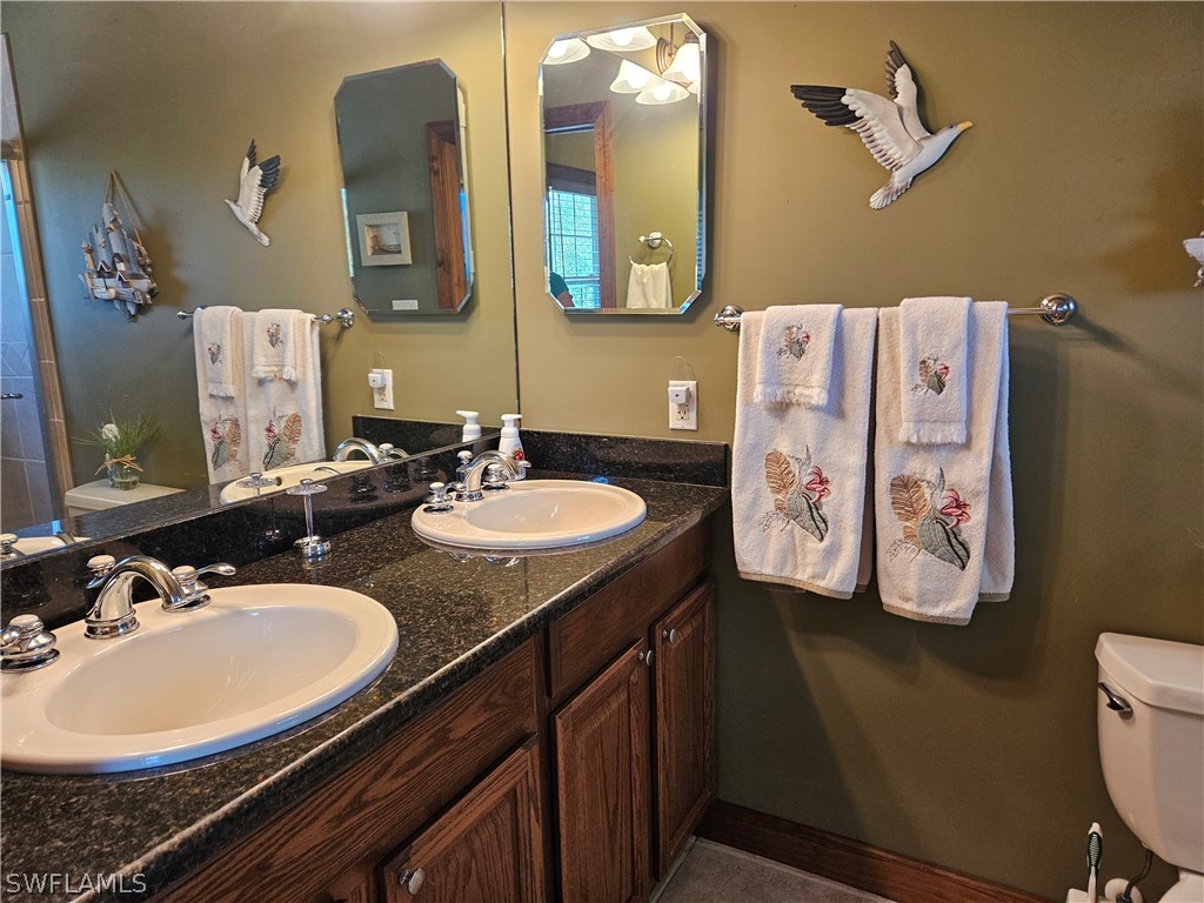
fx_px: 800
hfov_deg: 73.9
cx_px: 602
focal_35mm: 23
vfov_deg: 58.9
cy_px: 452
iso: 320
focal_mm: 5.4
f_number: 1.8
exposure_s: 1/120
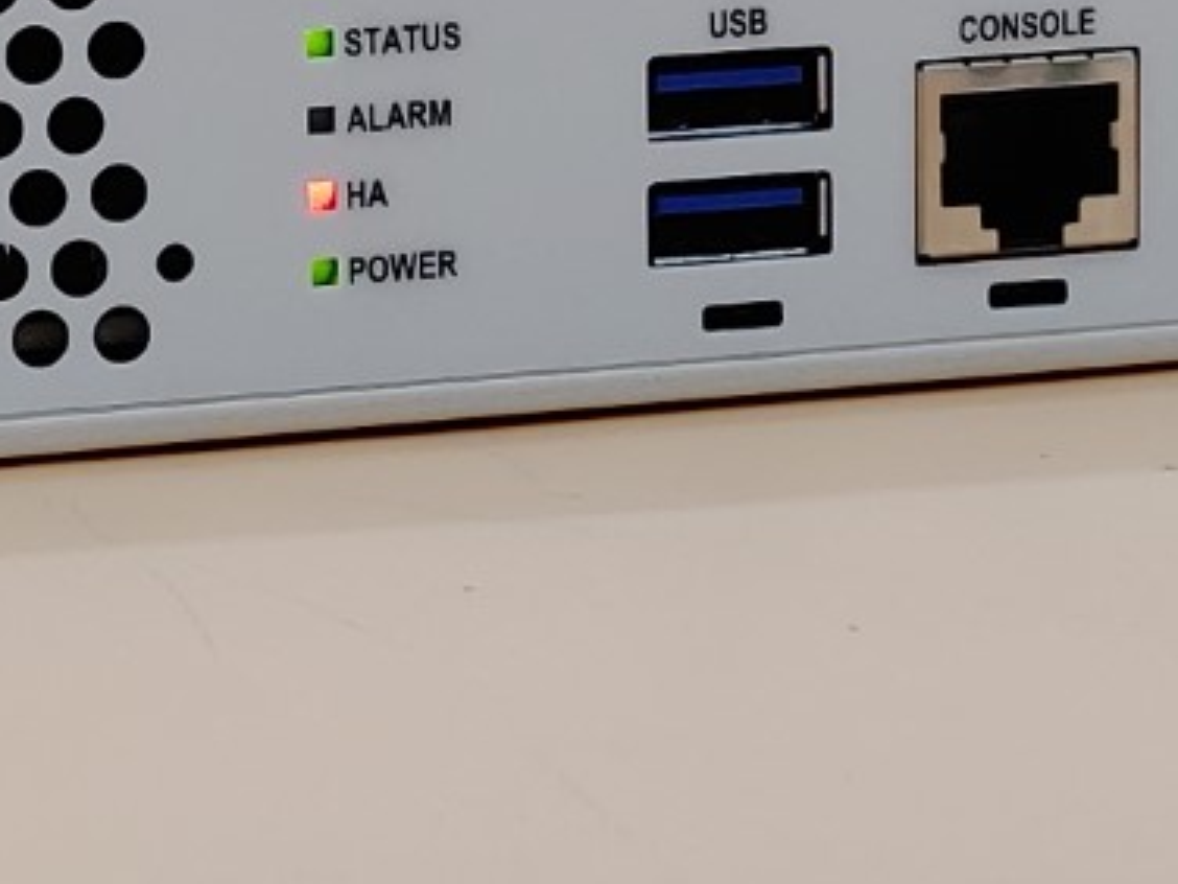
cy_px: 75
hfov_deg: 14.2
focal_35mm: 138
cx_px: 238
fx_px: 4696
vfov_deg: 10.7
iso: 50
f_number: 1.8
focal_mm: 4.36
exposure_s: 1/79
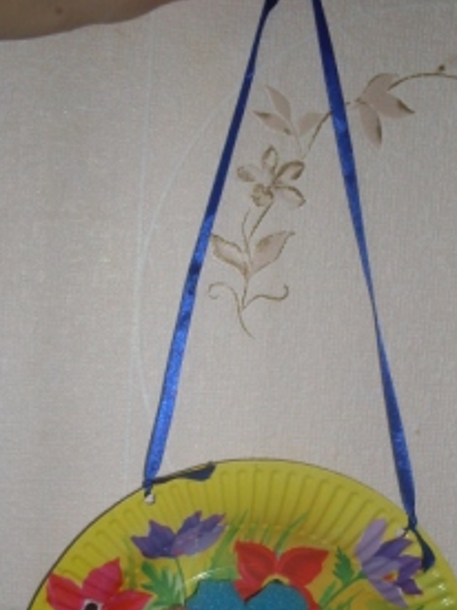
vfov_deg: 30.6
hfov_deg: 23.6
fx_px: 1092
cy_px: 470
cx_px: 275
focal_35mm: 62
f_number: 2.8
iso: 100
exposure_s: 1/45
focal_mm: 6.3
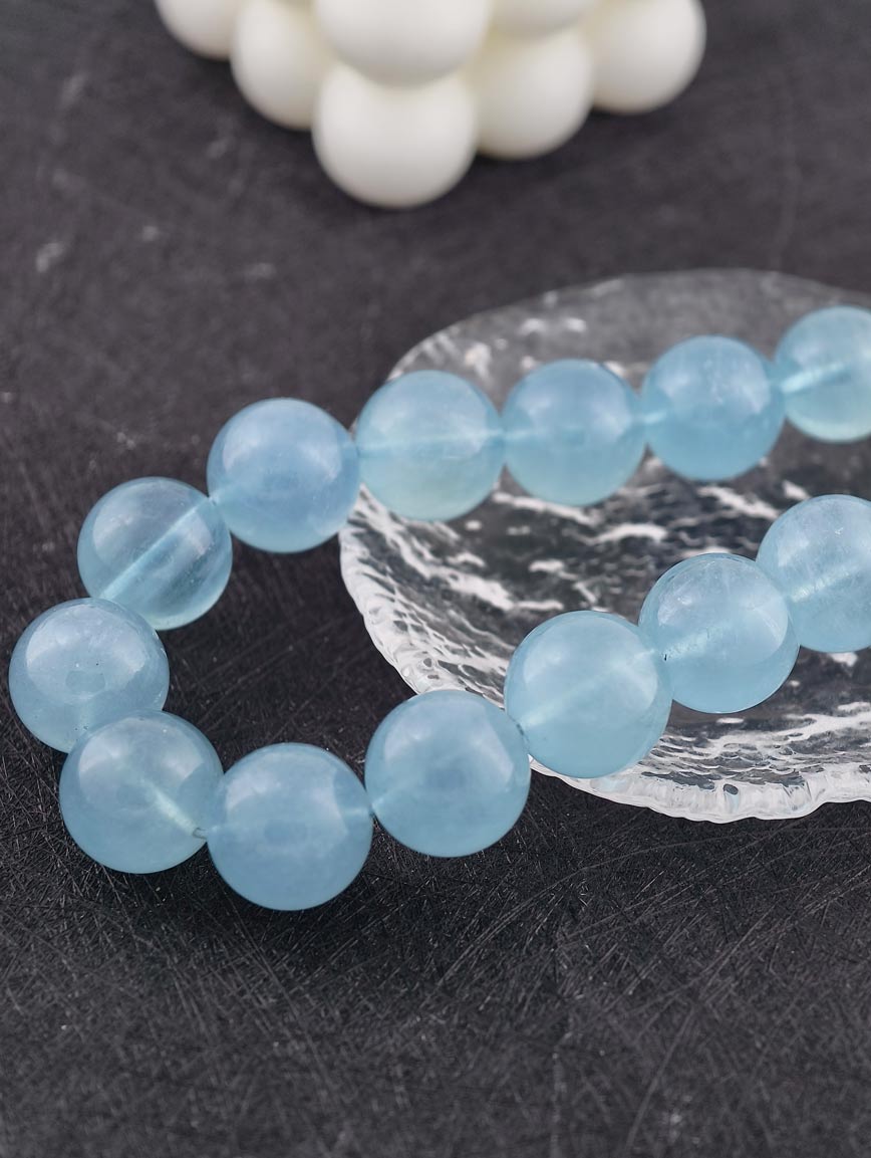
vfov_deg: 23.0
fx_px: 2845
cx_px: 436
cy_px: 579
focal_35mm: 85
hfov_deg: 17.4
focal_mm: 22.48
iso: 125
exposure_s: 1/160
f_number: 2.67
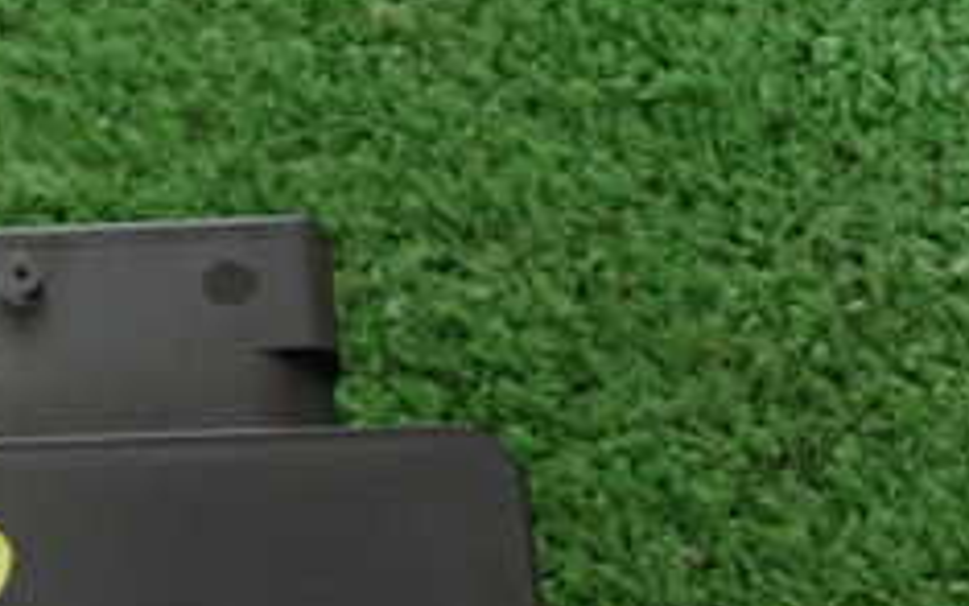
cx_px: -144
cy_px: 804
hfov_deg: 16.9
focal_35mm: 119
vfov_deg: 10.7
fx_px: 3143
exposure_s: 1/25
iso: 800
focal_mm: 7.84
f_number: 2.9
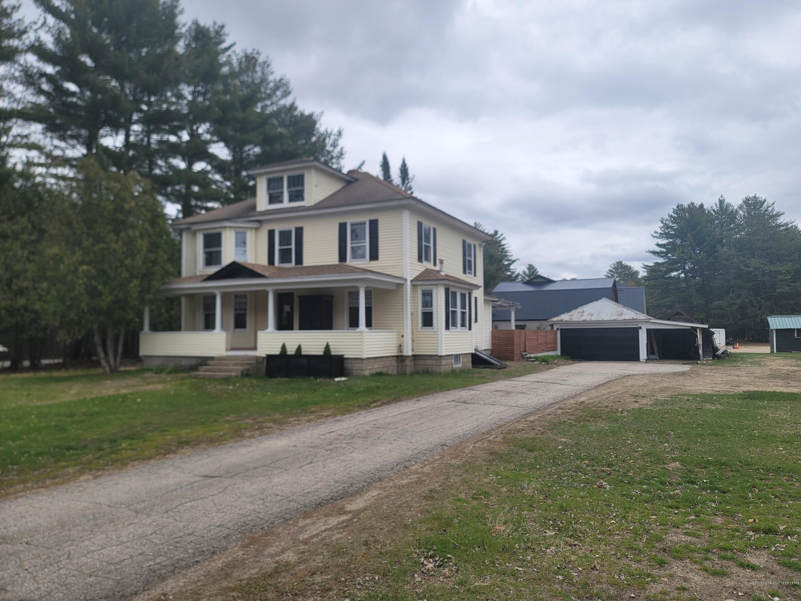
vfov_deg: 54.9
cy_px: 300
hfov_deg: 69.4
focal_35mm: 25
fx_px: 578
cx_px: 400
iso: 20
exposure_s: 1/1070
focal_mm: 7
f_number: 1.8
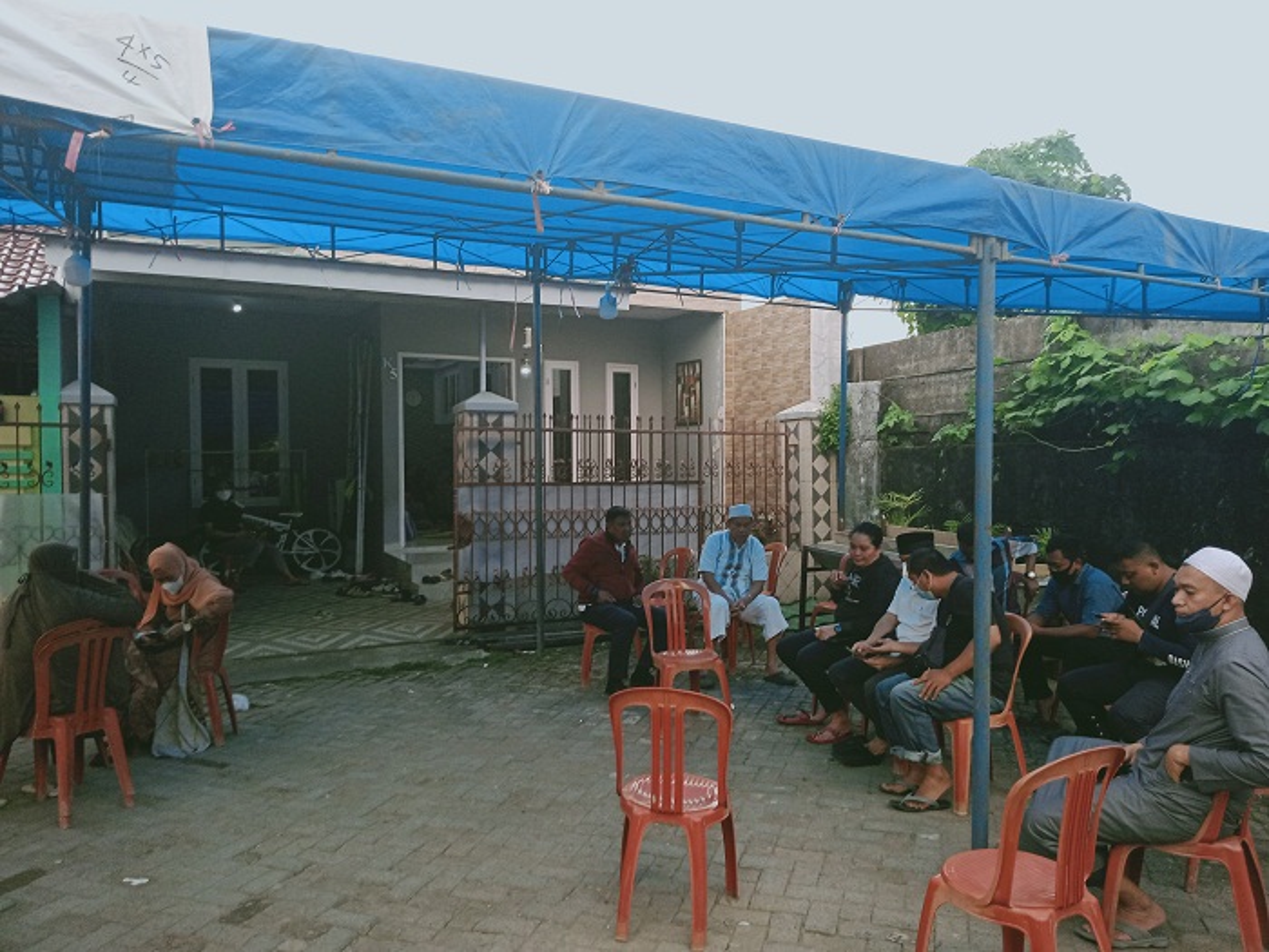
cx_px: 634
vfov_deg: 49.7
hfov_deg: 63.4
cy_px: 476
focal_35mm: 28
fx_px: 1026
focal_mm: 3.37
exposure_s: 1/100
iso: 141
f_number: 2.2
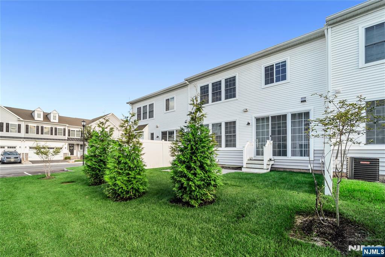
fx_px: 150
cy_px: 128
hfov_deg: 104.3
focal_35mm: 14
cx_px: 192
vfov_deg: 81.2
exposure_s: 1/320
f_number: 11
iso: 640
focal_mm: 14
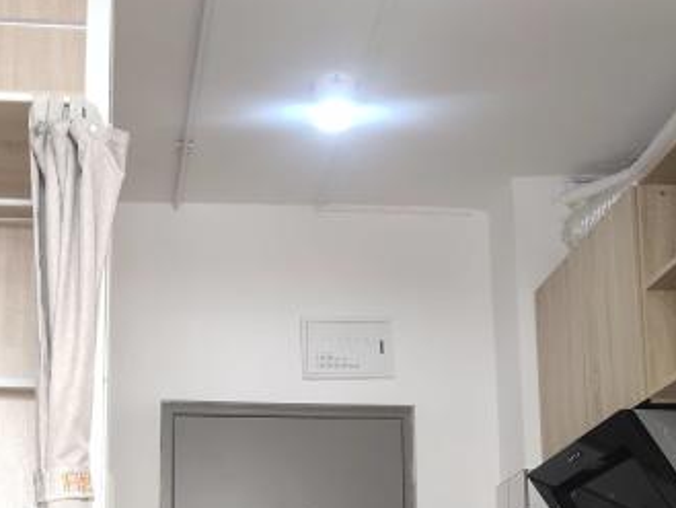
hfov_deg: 26.4
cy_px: 527
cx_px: 187
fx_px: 1426
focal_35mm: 73
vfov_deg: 19.5
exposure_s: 1/100
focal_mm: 4.35
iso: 150
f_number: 1.8
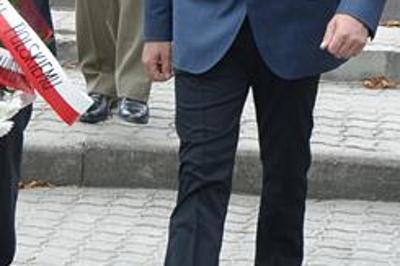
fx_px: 2654
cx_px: -54
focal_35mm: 239
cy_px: -14
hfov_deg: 8.5
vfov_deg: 5.7
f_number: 9
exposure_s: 1/250
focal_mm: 46
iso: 800
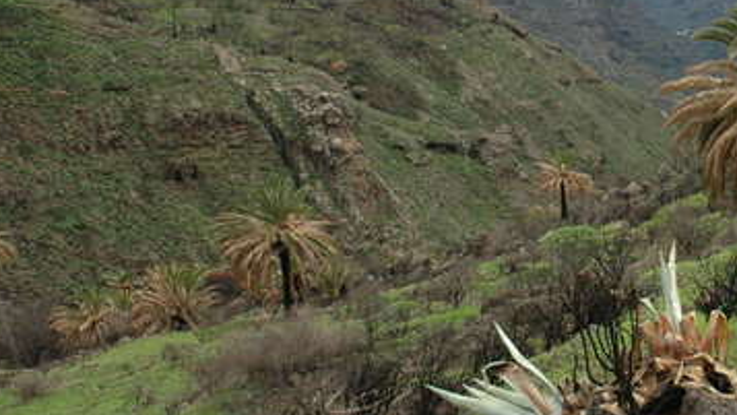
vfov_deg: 21.1
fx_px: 1114
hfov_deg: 34.8
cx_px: 644
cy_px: 205
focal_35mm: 57
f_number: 6.3
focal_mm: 18
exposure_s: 1/160
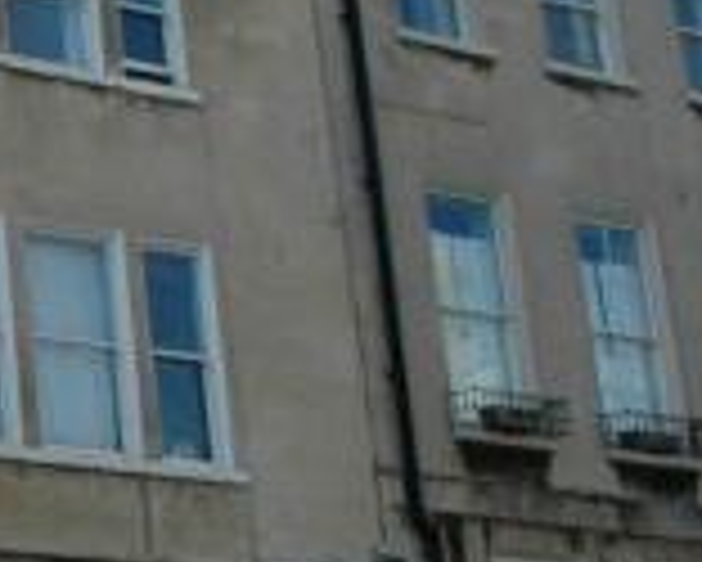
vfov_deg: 11.9
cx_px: -666
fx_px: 2703
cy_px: 202
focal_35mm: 130
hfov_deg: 13.0
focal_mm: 22
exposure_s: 1/320
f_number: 9
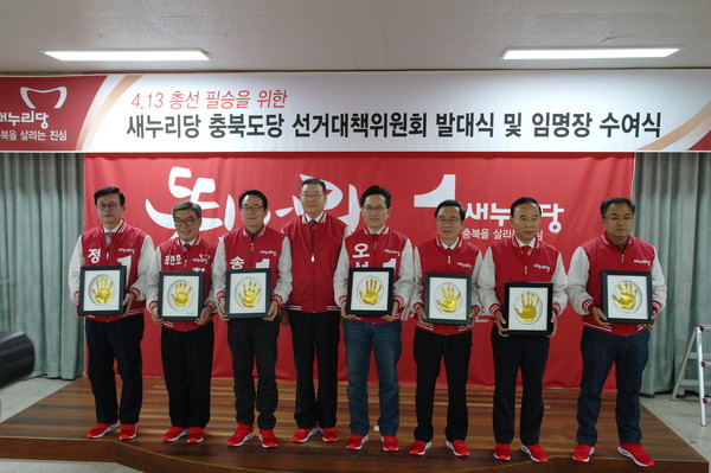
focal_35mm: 30
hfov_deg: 62.0
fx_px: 592
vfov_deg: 43.5
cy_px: 236
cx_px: 356
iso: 400
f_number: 3.5
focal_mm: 20
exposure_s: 1/25
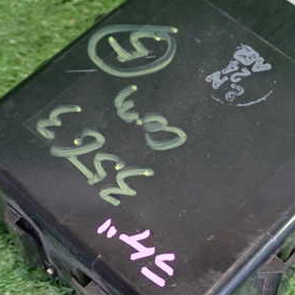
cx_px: 199
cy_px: 165
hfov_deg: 21.1
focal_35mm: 82
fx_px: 791
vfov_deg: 21.1
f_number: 2.9
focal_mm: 7.84
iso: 1000
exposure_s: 1/15
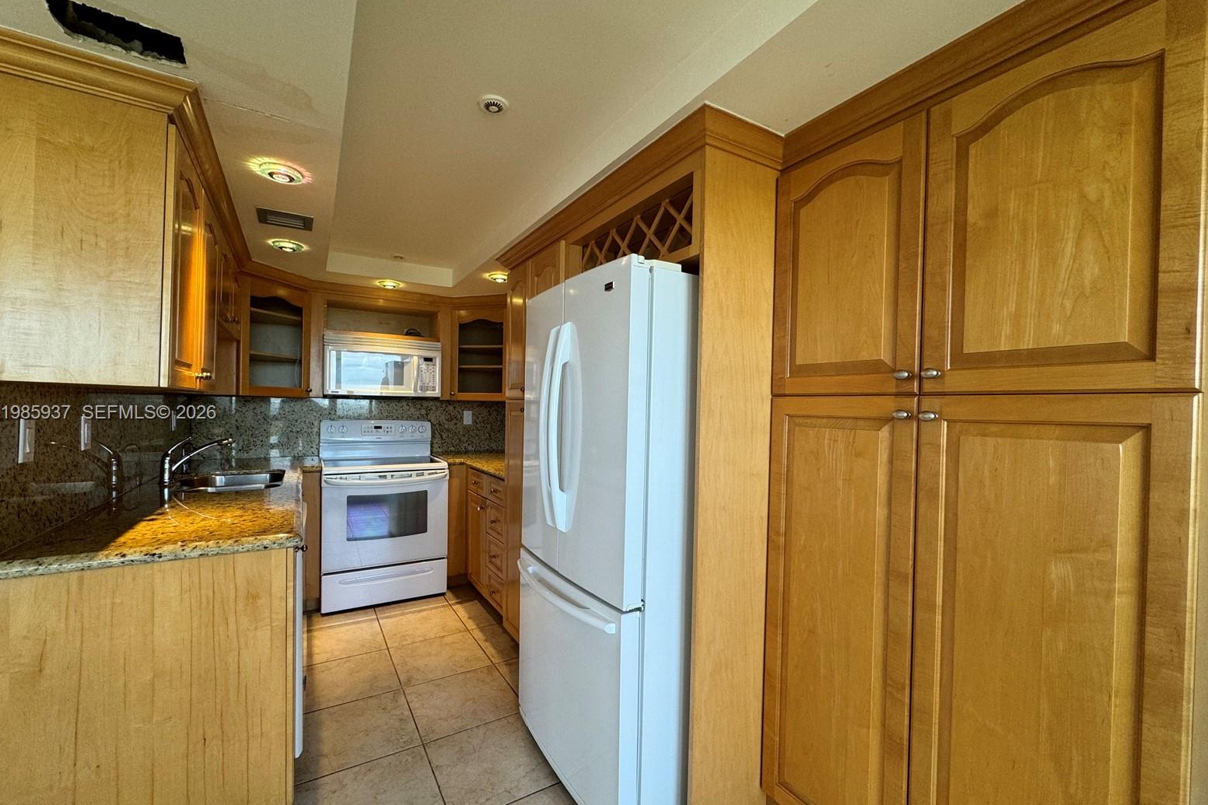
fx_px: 503
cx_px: 597
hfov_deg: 100.4
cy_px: 414
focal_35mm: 15
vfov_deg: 77.3
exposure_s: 1/120
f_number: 2.2
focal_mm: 2.22
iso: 125
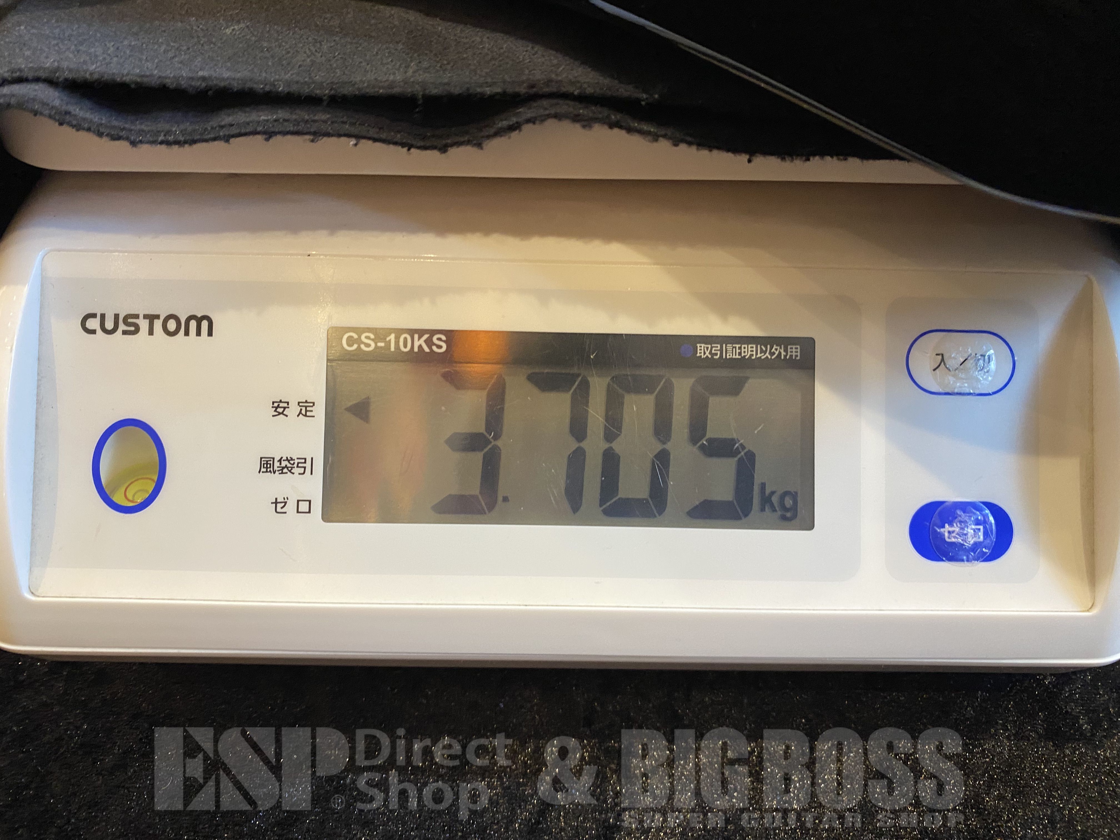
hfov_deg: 67.3
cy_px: 420
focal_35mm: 26
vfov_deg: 53.1
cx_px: 560
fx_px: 841
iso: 160
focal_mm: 4.25
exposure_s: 1/60
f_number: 1.8
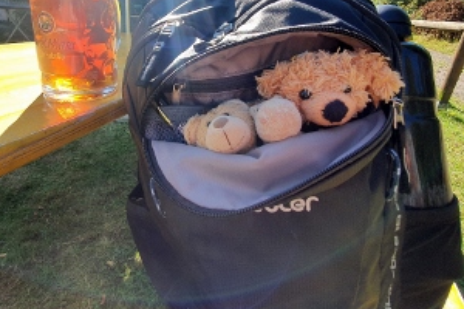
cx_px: 192
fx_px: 232
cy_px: 97
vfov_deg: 65.2
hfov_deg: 89.1
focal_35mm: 18
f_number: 2.2
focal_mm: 1.8
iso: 50
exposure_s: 1/325
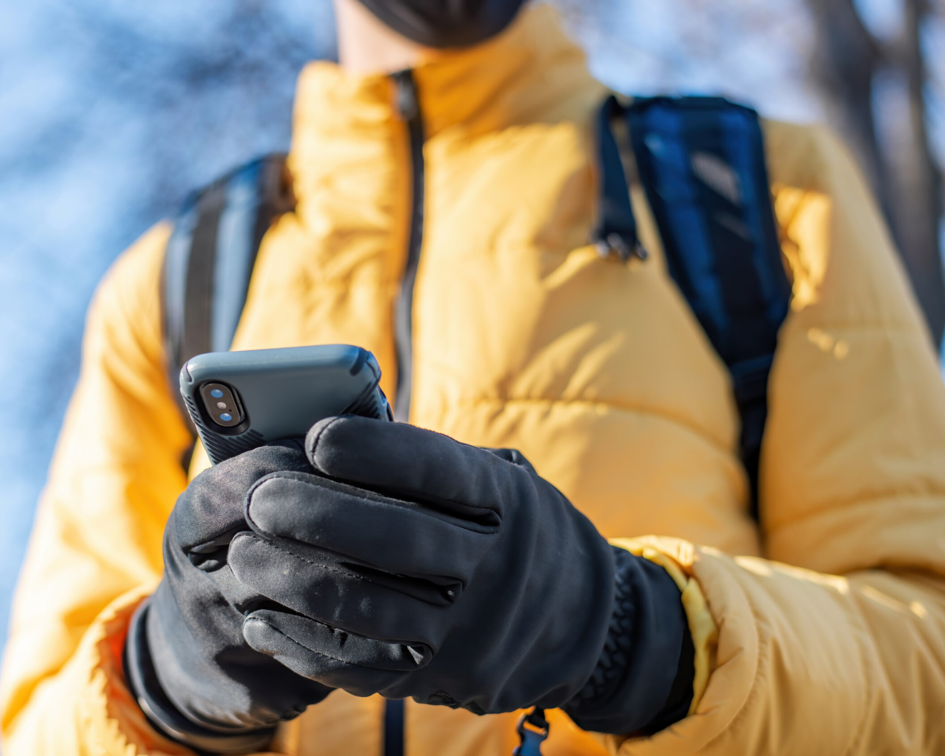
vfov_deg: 26.7
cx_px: 387
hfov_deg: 32.9
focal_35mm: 57
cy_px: 374
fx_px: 1594
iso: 64
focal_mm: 50
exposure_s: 1/500
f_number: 2.8
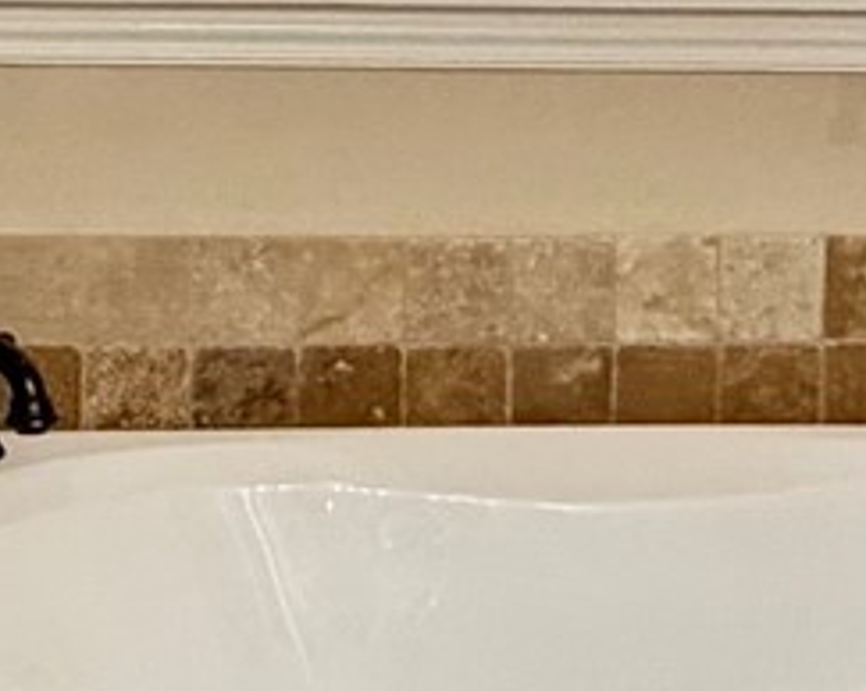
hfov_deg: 16.8
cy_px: -363
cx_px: -235
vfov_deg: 13.4
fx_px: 2766
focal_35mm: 108
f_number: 2.2
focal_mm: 2.22
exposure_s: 1/60
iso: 500
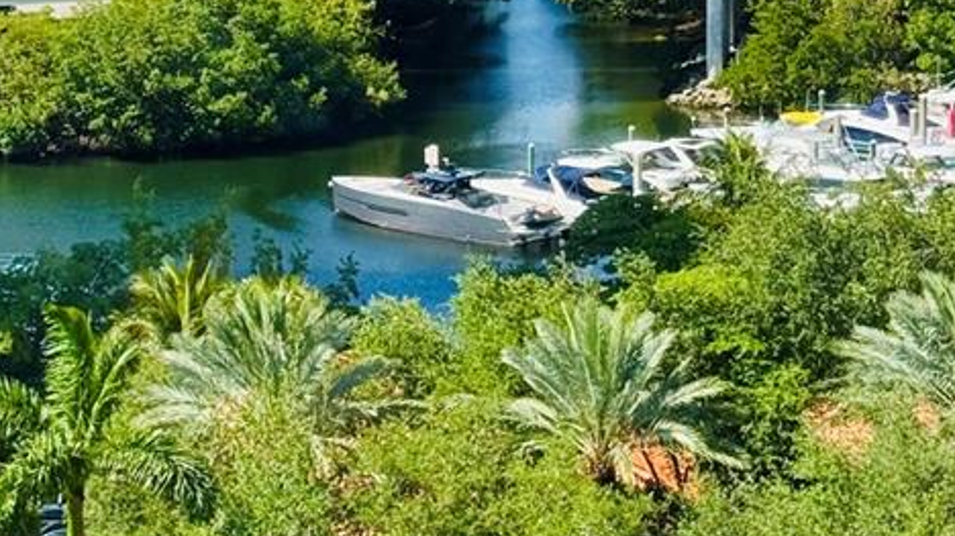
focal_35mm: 134
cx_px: 278
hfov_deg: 16.0
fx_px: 3392
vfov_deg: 9.0
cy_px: 118
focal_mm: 6.76
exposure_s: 1/2045
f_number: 1.78
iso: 64
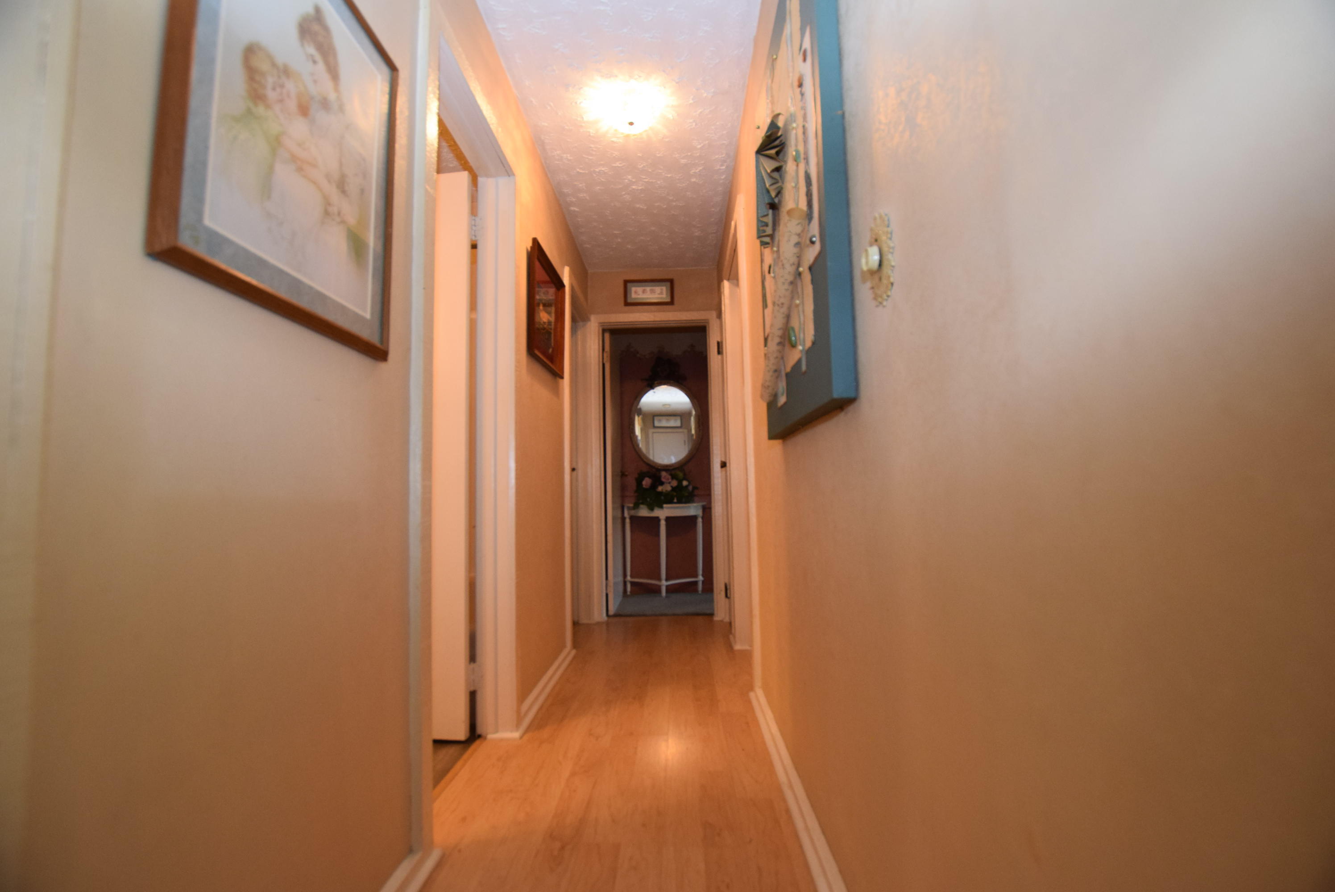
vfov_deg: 77.4
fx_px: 557
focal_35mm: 15
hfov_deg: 100.3
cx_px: 668
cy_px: 446
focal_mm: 10
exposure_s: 1/60
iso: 1250
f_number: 3.5
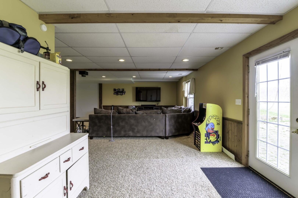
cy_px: 99
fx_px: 124
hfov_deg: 100.4
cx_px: 149
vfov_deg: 77.3
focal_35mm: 15
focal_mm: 15
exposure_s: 1/4
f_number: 13
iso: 100
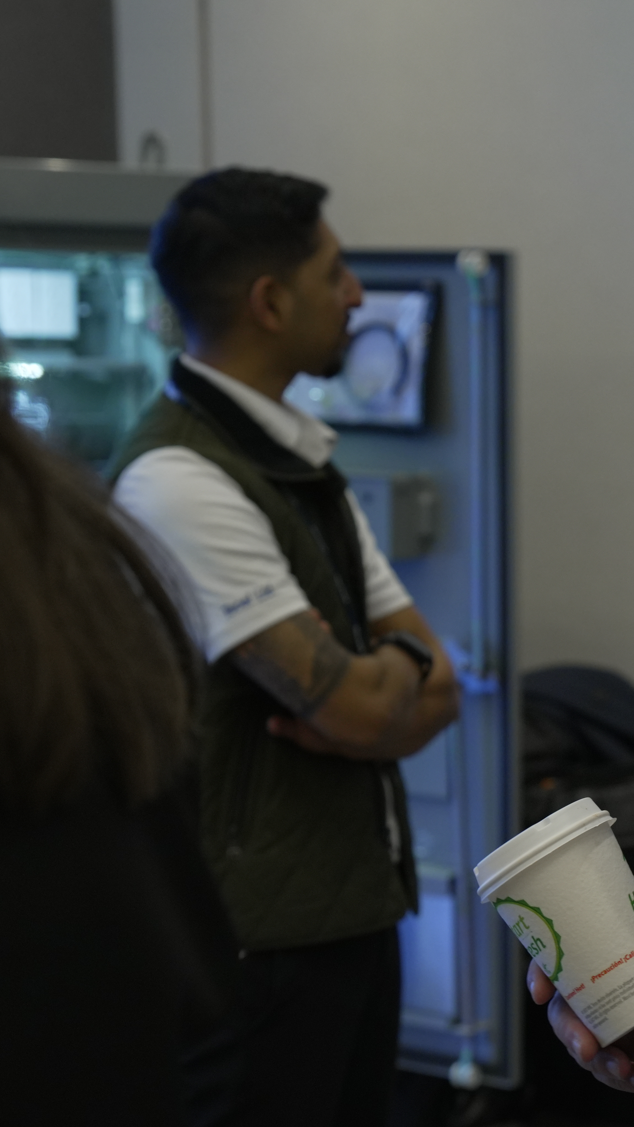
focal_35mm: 112
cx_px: 637
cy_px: 567
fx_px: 3341
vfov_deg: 19.1
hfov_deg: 10.7
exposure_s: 1/125
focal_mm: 47
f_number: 4
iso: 800
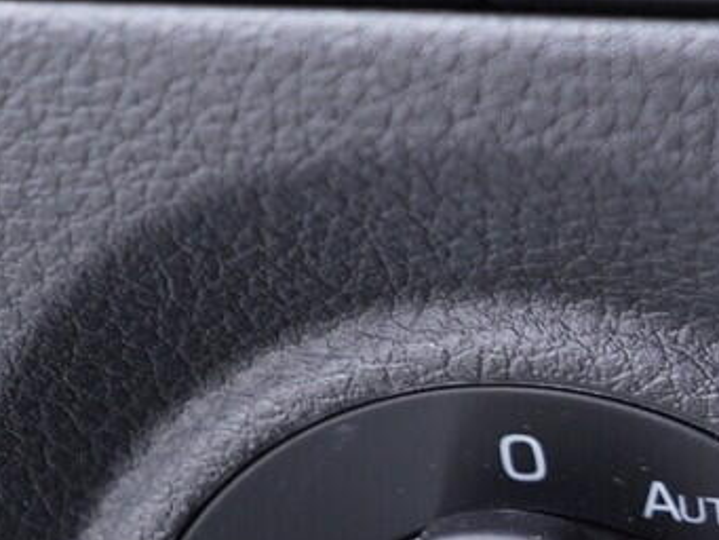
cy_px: 565
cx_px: 763
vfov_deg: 10.1
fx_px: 3034
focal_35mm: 146
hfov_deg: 13.3
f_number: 2.8
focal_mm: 24
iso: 320
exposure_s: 1/40
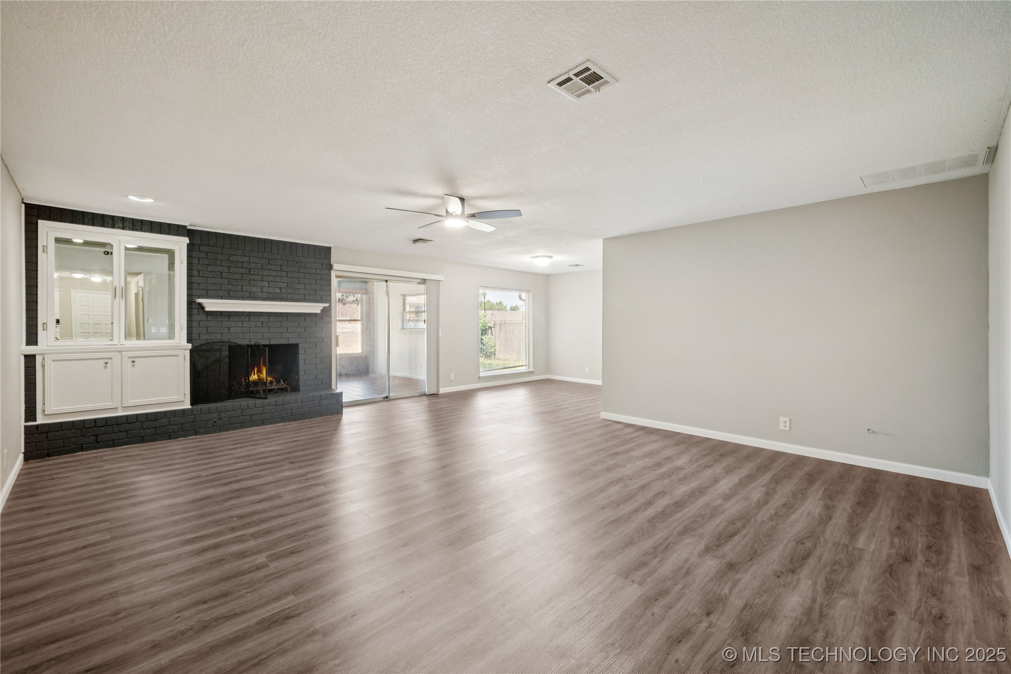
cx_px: 506
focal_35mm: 14
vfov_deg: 81.2
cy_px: 337
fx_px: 393
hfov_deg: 104.3
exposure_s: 1/8
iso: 640
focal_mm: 14
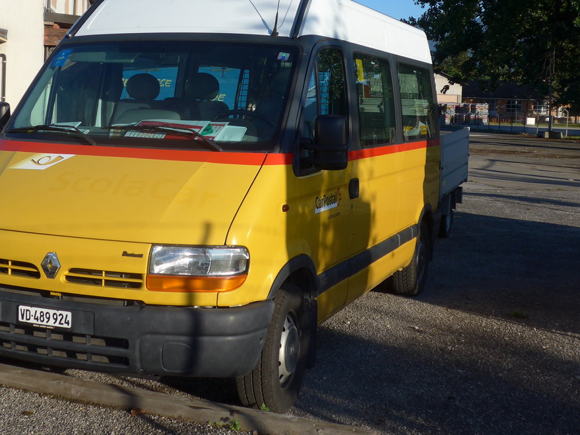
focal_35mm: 56
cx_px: 229
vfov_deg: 26.0
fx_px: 938
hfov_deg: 34.2
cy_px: 149
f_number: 2.8
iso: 80
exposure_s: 1/1600
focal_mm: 8.4
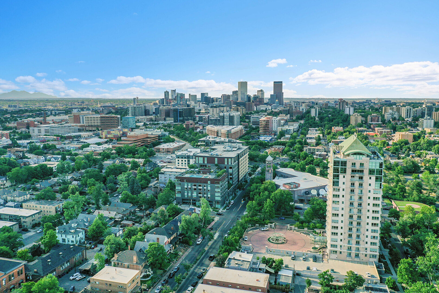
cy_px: 146
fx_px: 341
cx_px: 220
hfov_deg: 65.5
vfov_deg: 46.4
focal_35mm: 28
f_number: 6.3
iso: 100
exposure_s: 1/500
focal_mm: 10.26
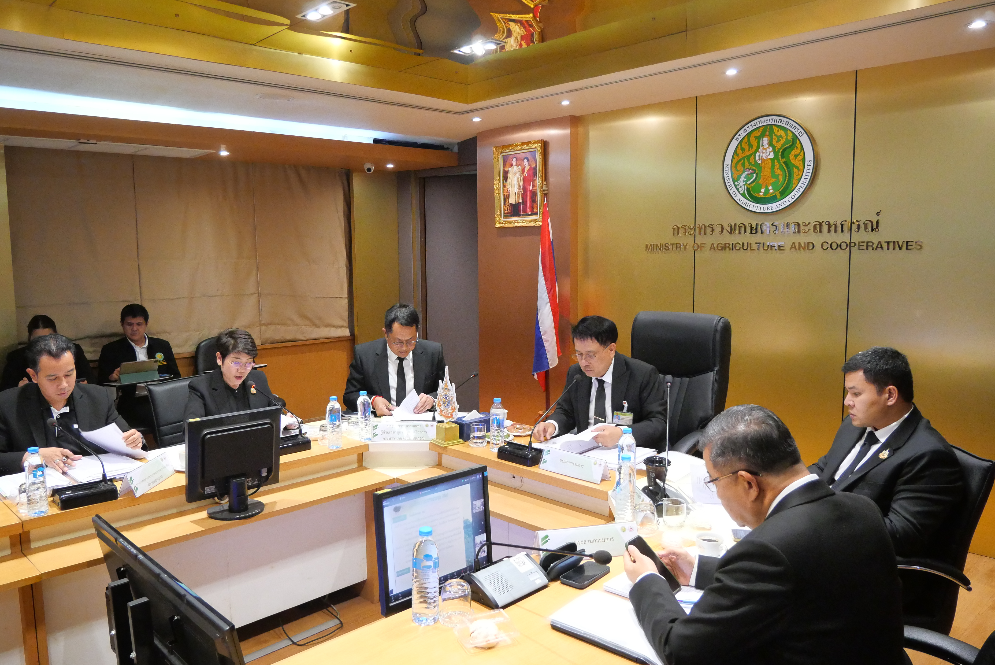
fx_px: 747
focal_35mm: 27
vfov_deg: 48.0
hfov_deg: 67.3
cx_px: 498
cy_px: 332
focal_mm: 13
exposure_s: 1/100
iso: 3200
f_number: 4
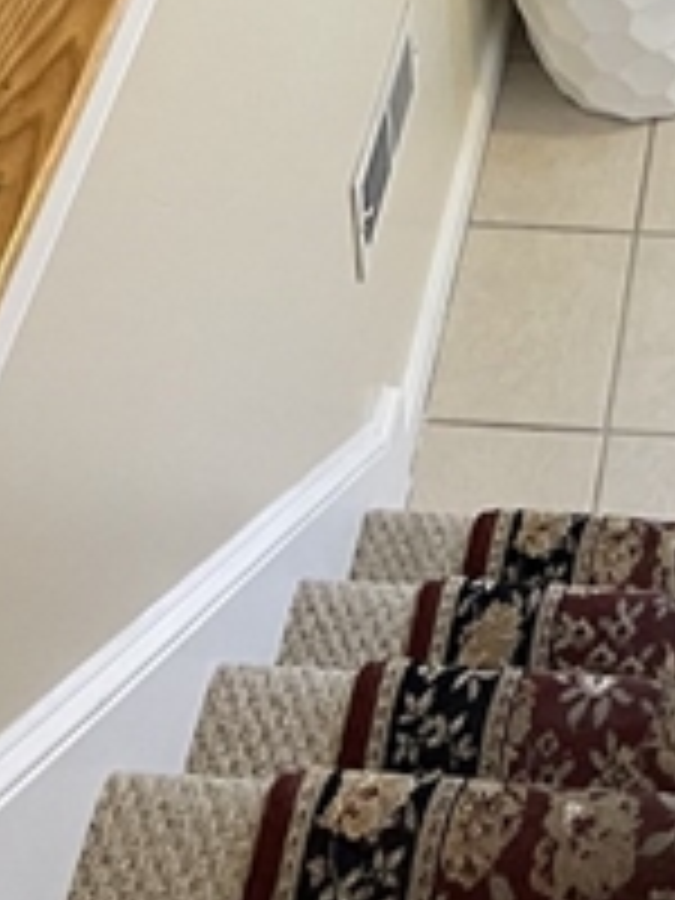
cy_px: -720
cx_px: 842
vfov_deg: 16.9
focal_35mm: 96
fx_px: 2496
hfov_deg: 14.8
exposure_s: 1/60
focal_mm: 5.1
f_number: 1.6
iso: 160
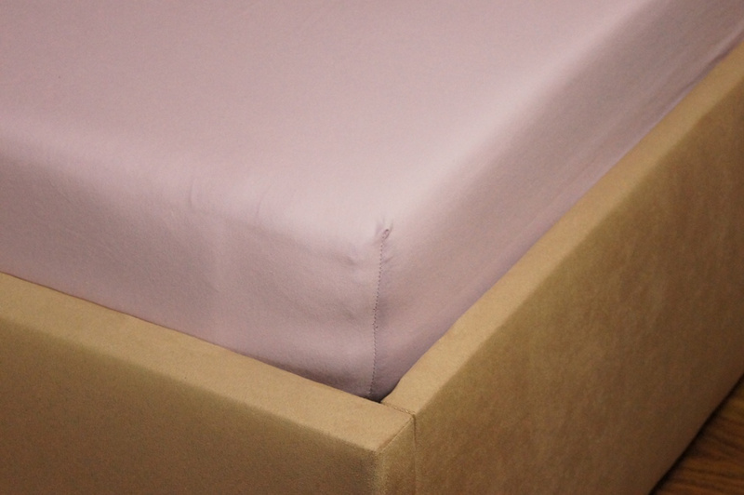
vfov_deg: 13.0
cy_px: 248
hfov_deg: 19.5
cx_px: 372
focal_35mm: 105
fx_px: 2168
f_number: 10
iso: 3200
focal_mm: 70
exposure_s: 1/160
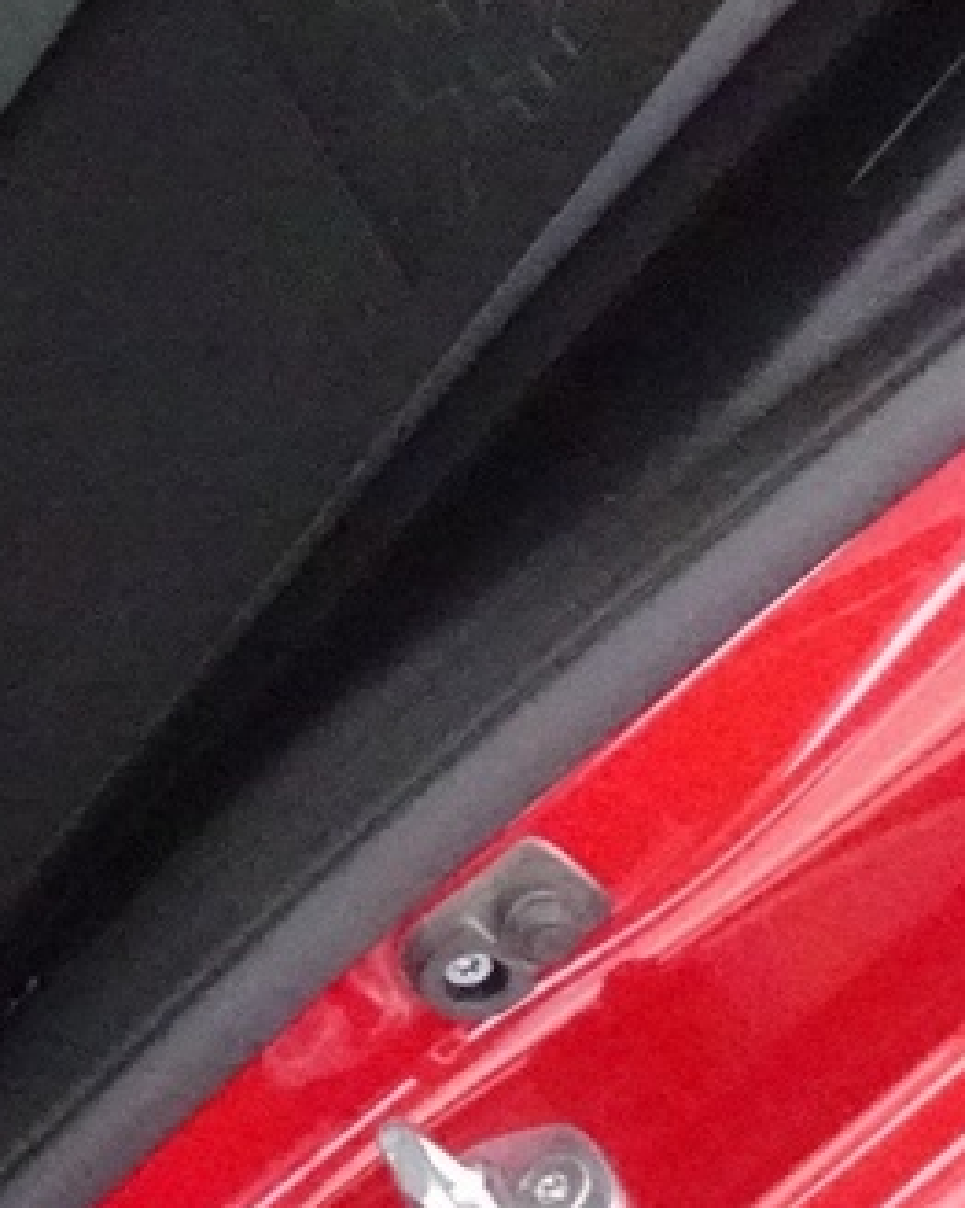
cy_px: 350
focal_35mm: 103
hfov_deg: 12.4
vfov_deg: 18.6
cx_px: -1201
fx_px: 3681
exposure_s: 1/30
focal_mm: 4.25
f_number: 3.5
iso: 3200
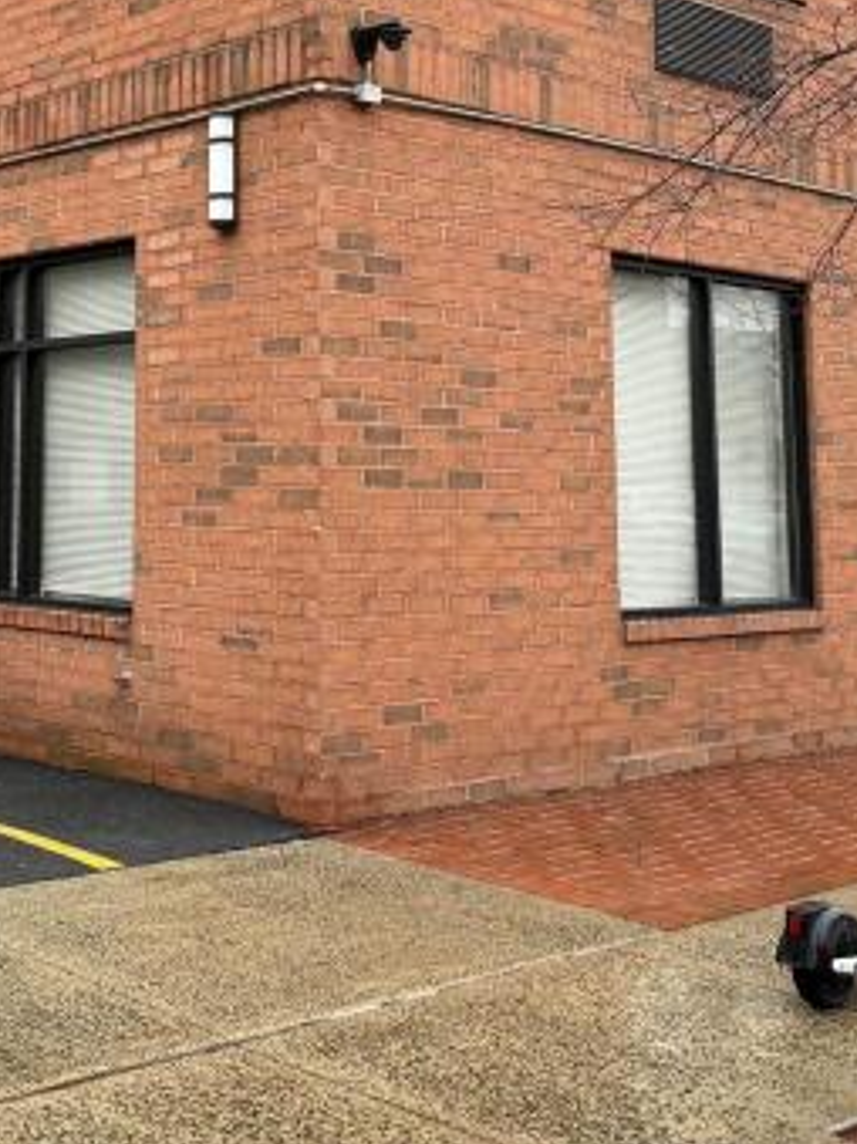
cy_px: 267
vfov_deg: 36.5
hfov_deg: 27.9
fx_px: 1685
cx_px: 169
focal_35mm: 51
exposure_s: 1/121
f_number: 1.78
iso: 125
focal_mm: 6.76
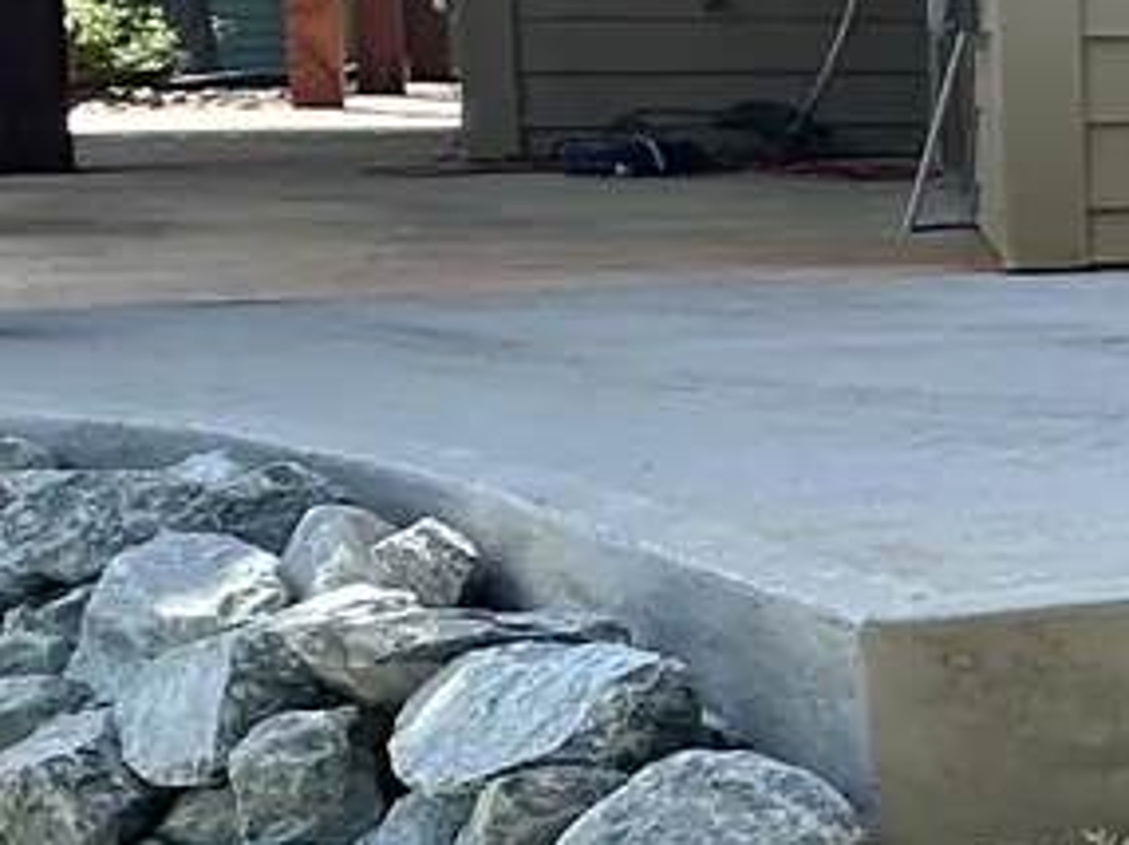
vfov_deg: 15.0
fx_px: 3194
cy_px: 280
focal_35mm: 98
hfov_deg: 14.1
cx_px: 2680
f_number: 2.2
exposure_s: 1/303
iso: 40
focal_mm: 2.22
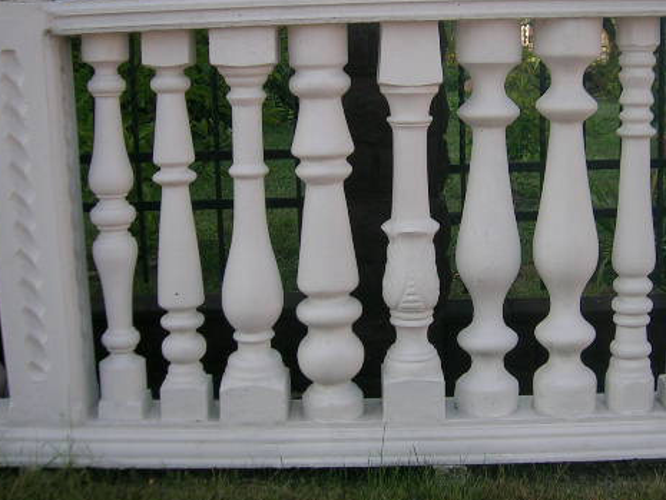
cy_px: 201
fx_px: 1058
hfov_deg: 34.6
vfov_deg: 26.5
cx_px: 437
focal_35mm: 55
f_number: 2.9
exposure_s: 1/361
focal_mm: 6.1
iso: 50
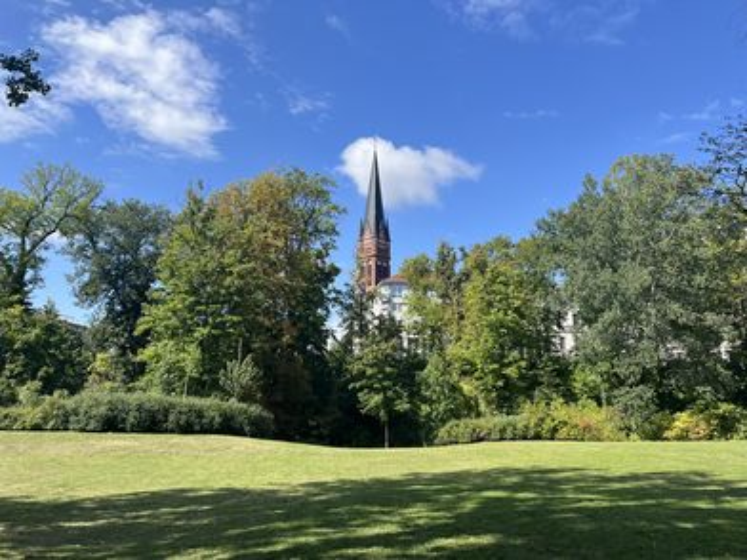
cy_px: 280
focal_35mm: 26
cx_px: 374
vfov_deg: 53.1
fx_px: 561
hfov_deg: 67.3
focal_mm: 5.1
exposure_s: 1/2268
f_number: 1.6
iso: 50
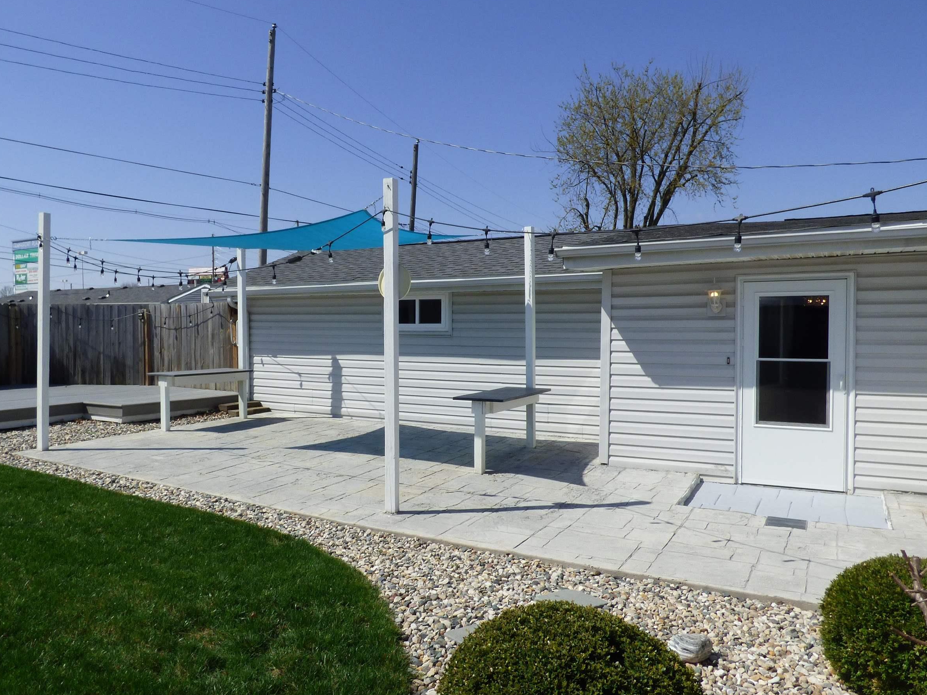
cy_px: 352
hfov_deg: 67.1
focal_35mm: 26
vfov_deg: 53.1
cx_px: 410
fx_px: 696
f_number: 3.5
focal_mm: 3.58
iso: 100
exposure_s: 1/1600
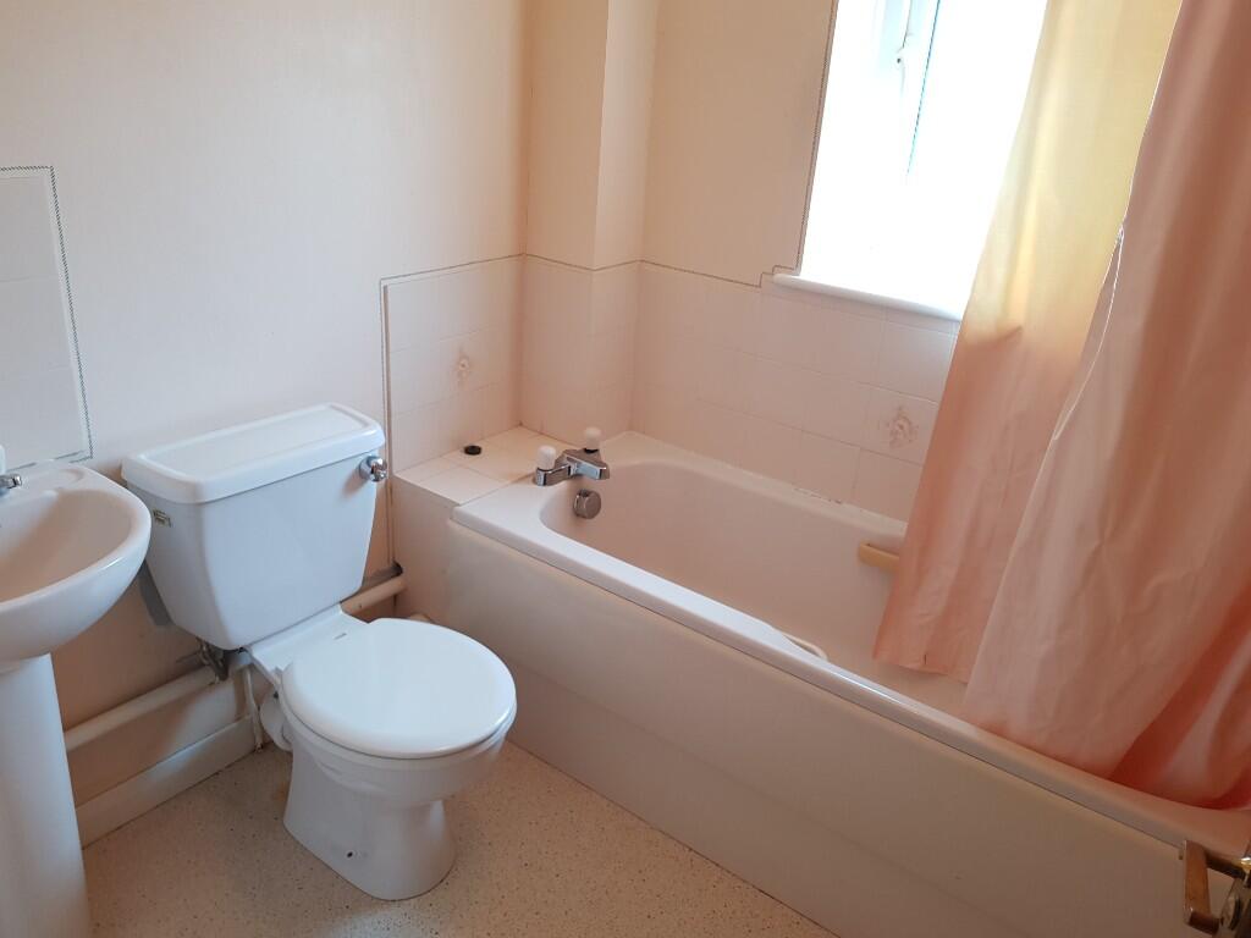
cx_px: 626
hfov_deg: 67.3
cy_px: 469
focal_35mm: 26
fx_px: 940
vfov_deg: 53.1
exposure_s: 1/50
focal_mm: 4.2
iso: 64
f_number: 1.7
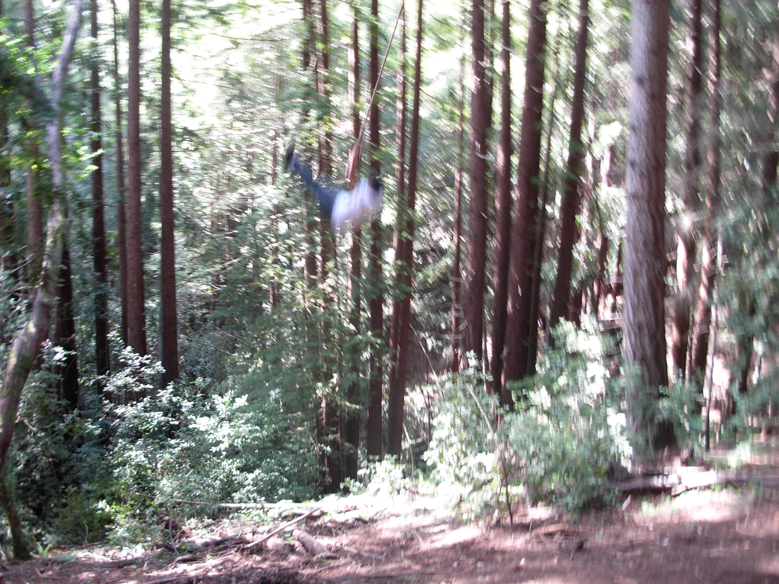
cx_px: 390
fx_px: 855
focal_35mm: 38
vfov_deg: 37.7
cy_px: 292
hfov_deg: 49.0
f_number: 2.9
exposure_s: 1/11.3
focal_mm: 6.3
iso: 79
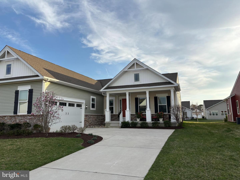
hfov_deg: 67.3
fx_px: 180
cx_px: 120
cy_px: 90
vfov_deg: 53.1
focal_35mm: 26
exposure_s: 1/2288
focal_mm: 5.96
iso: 50
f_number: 1.6
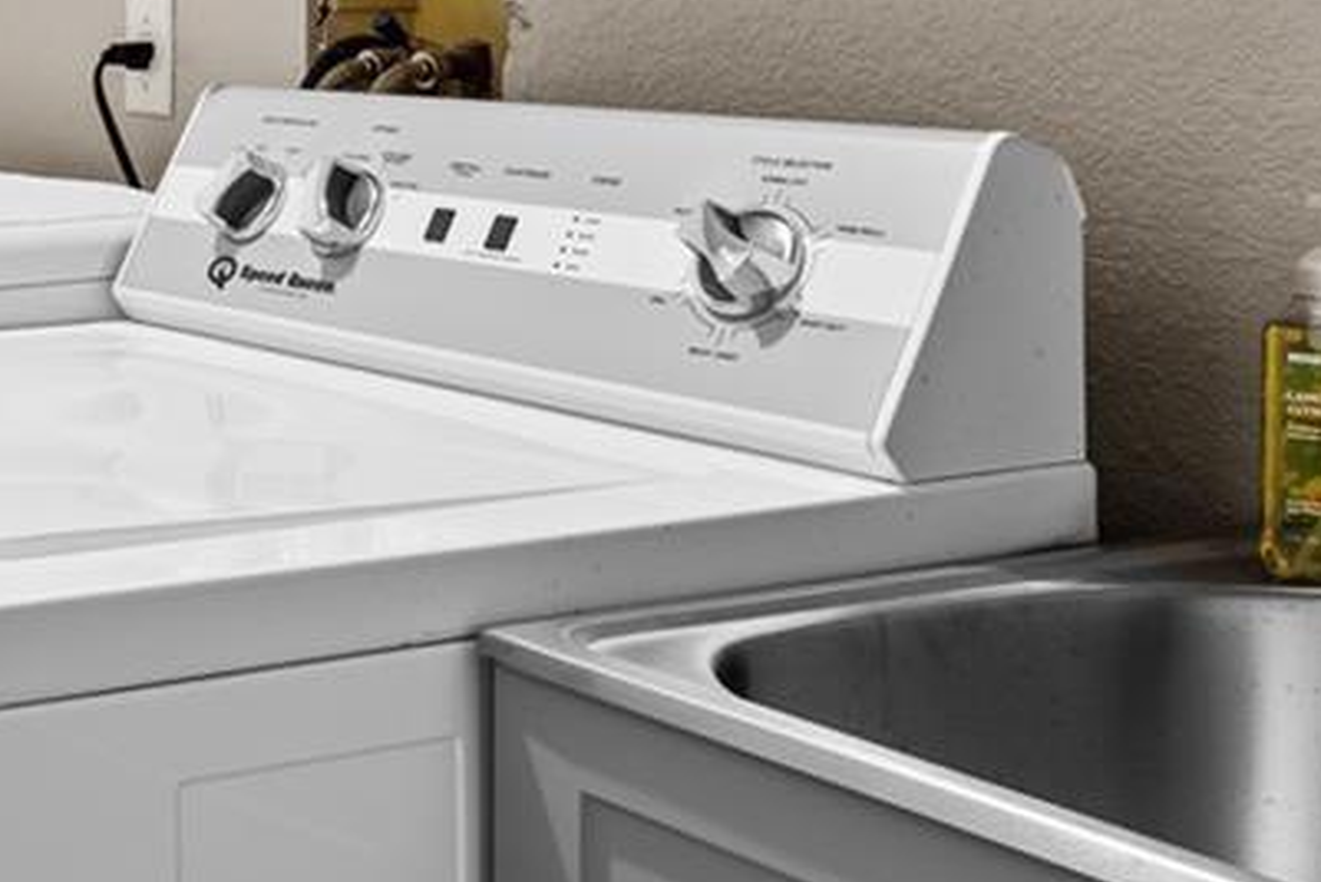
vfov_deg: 20.0
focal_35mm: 66
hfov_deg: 26.4
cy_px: 13
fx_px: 2423
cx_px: -350
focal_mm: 16.5
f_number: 8
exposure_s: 6
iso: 100
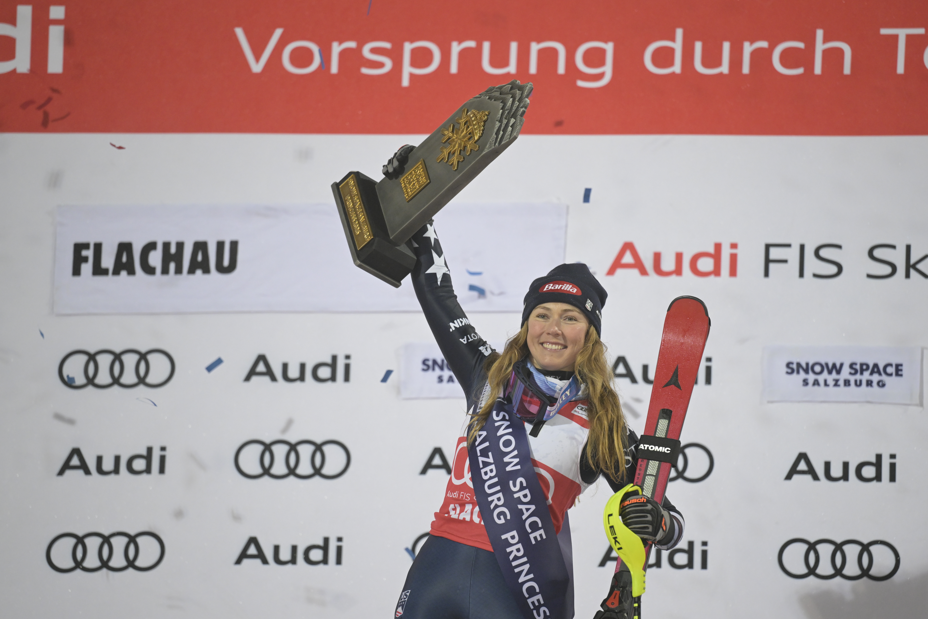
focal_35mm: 221
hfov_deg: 9.3
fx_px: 5696
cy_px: 331
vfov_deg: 6.2
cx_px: 520
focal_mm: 185
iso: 2000
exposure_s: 1/2000
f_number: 2.8
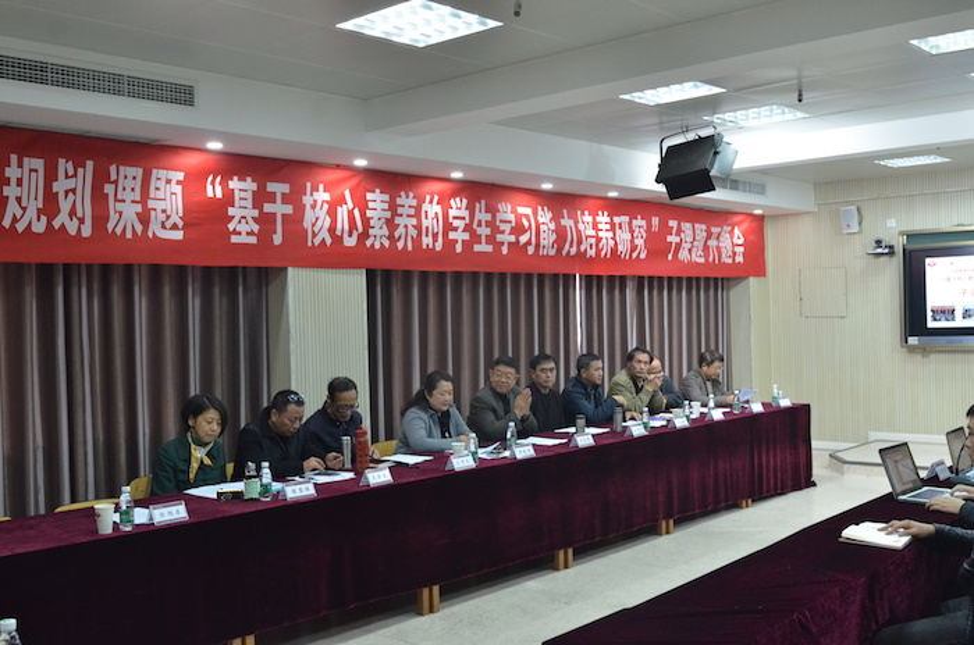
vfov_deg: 36.7
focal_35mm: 36
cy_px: 322
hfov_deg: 53.2
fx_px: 972
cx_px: 487
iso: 1600
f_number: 5.6
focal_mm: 24
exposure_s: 1/60
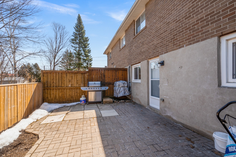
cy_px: 78
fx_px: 105
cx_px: 118
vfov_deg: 73.7
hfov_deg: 96.7
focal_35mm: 16
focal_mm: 16
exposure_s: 1/125
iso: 320
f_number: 8
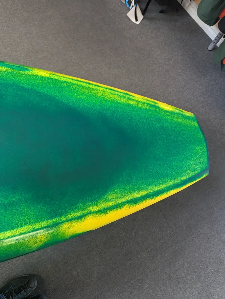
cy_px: 150
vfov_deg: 71.5
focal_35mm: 24
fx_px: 207
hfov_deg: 57.0
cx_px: 112
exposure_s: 1/100
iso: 317
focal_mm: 6.81
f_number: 1.85
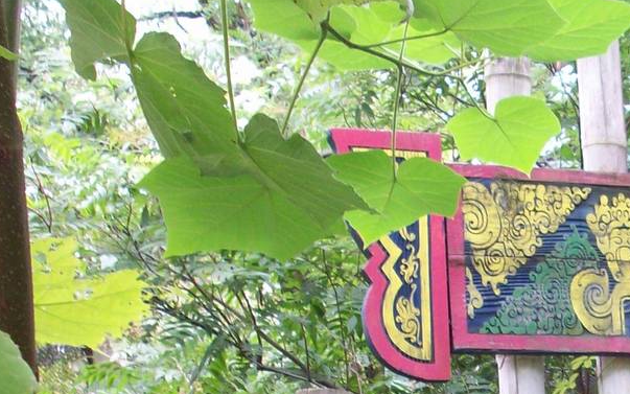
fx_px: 1786
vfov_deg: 12.1
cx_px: 645
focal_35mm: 104
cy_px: 551
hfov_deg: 19.4
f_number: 2.8
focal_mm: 6.2
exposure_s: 1/46
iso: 80
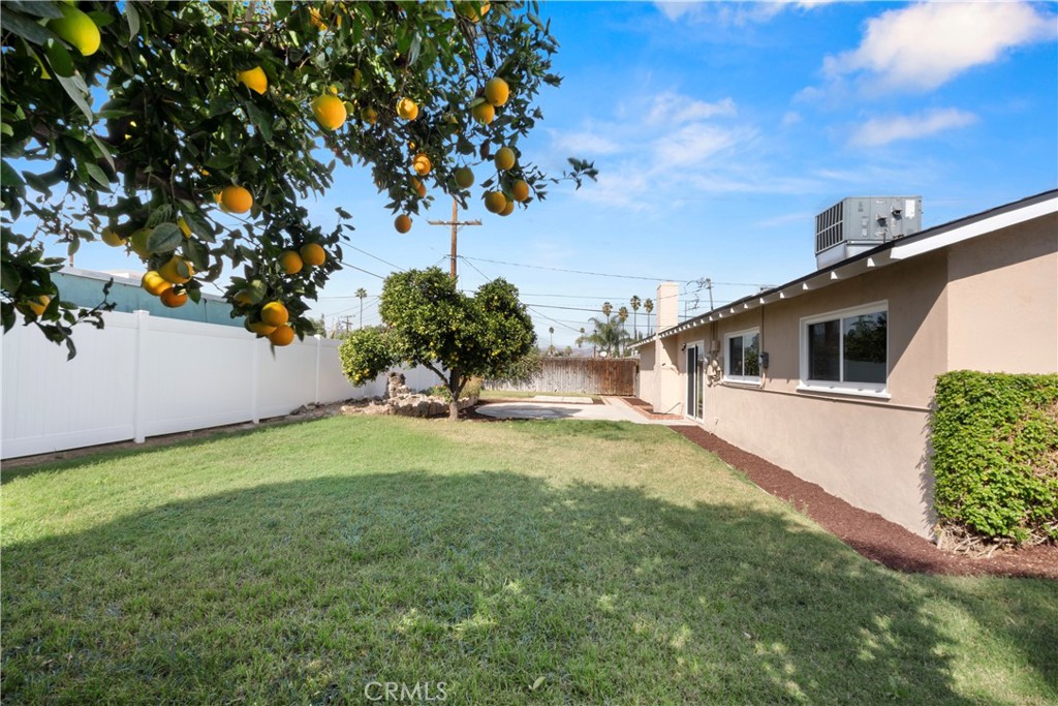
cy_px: 353
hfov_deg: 96.7
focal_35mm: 16
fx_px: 470
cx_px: 529
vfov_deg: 73.8
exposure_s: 1/30
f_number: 22
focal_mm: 16
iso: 50
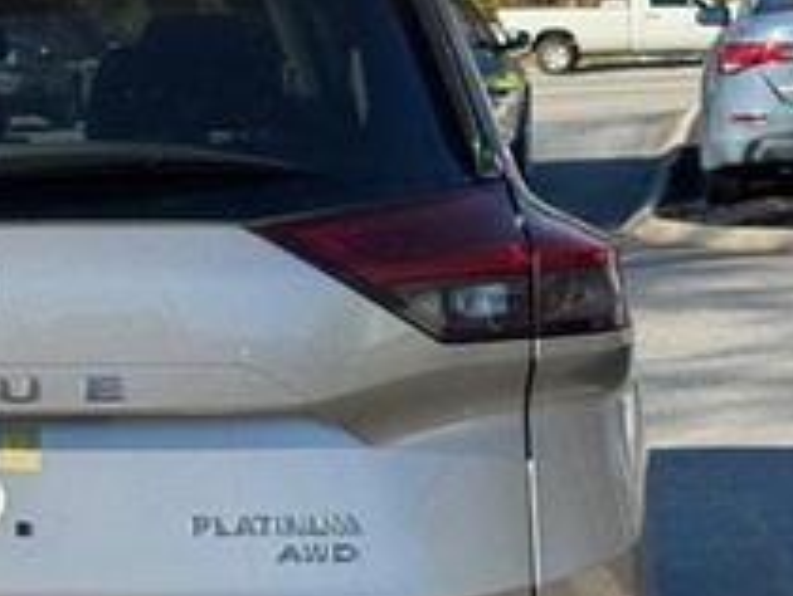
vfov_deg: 12.9
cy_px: 343
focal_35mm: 115
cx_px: -34
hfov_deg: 16.7
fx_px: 2637
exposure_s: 1/2717
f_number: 1.78
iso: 64
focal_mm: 6.76
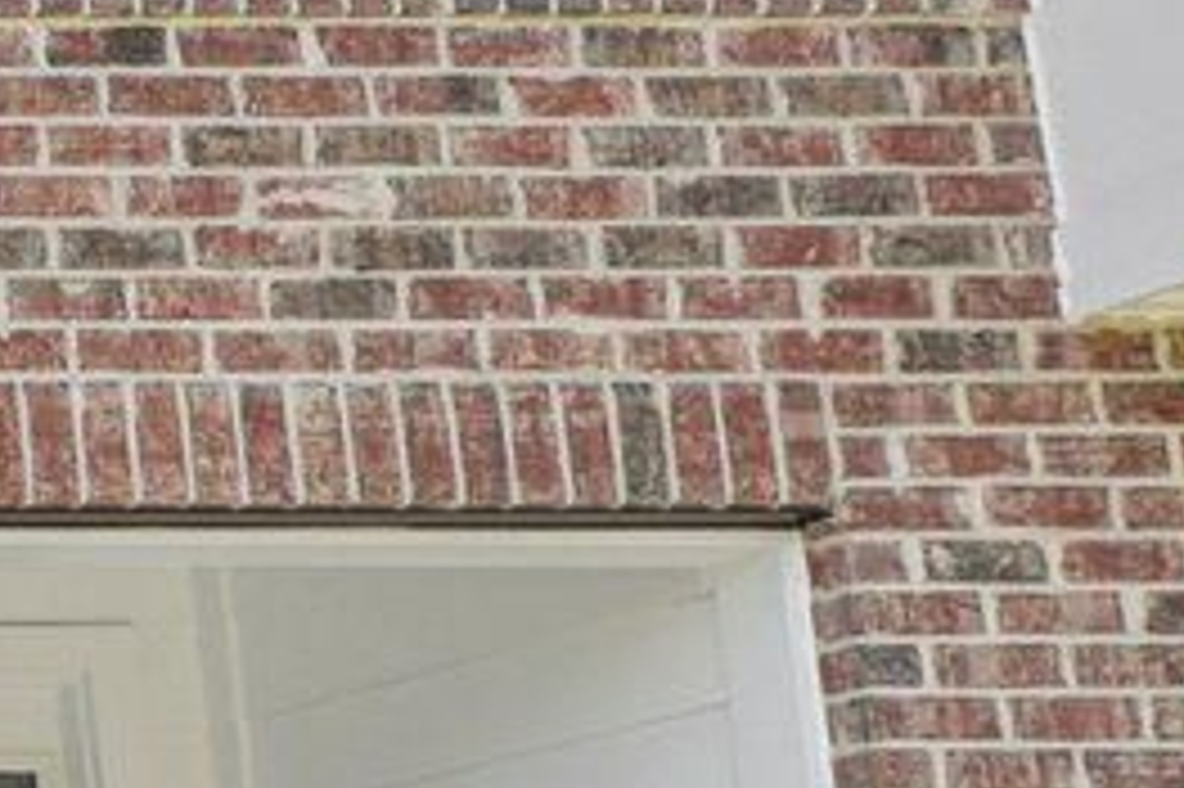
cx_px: -2499
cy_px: -313
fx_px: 3583
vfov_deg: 12.1
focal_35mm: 109
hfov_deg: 10.9
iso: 100
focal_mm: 14
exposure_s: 1/60
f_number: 8
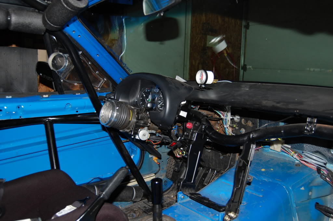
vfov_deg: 43.5
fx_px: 277
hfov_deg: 62.0
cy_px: 110
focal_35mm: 30
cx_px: 166
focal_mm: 20
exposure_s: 1/60
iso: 400
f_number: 3.8
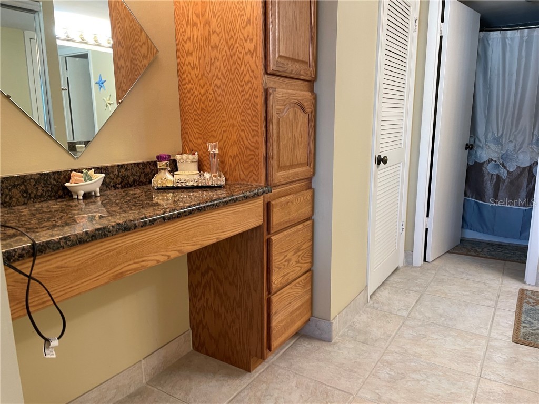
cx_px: 270
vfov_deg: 53.1
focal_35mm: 26
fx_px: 405
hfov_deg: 67.3
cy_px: 202
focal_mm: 4.2
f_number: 1.6
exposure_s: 1/60
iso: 80
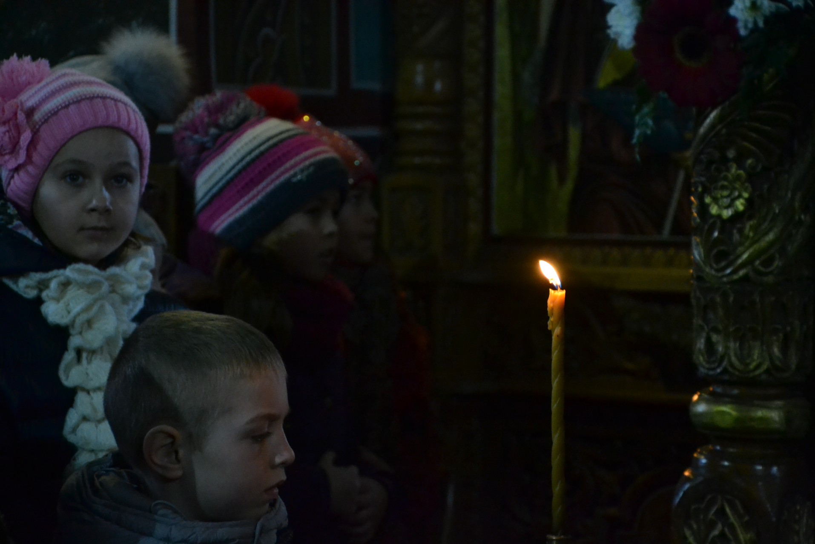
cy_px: 272
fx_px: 3565
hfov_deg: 13.0
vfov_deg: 8.7
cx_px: 408
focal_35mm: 158
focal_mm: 105
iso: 3200
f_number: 5.6
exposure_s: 1/60
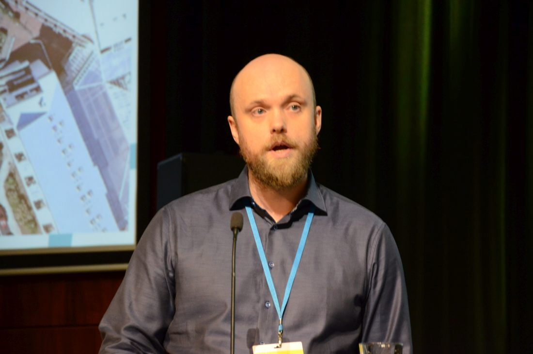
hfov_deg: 13.1
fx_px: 2327
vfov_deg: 8.7
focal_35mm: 158
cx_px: 266
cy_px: 177
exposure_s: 1/60
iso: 2500
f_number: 5.6
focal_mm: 105
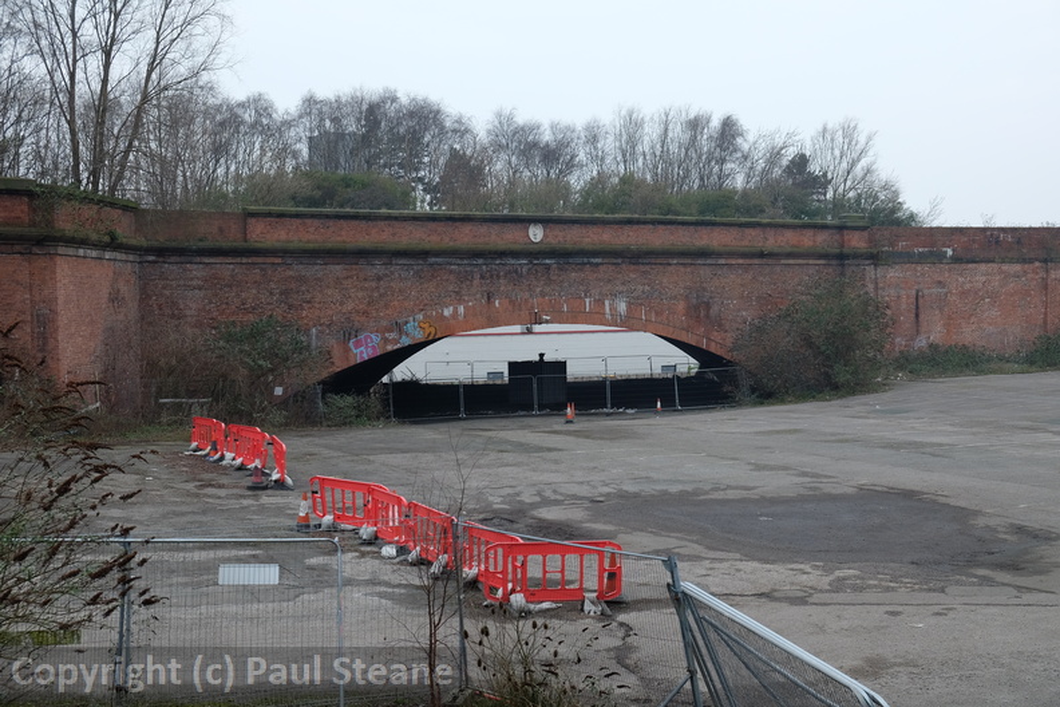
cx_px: 530
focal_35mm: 45
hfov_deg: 43.6
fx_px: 1325
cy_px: 354
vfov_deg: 29.9
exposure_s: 1/160
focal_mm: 30.2
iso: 400
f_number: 5.6
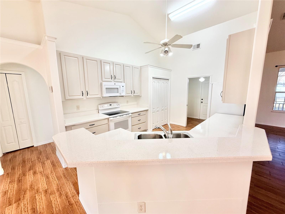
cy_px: 107
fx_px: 115
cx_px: 142
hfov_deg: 102.1
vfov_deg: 85.7
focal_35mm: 14
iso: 160
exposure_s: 1/120
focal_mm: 2.22
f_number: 2.2
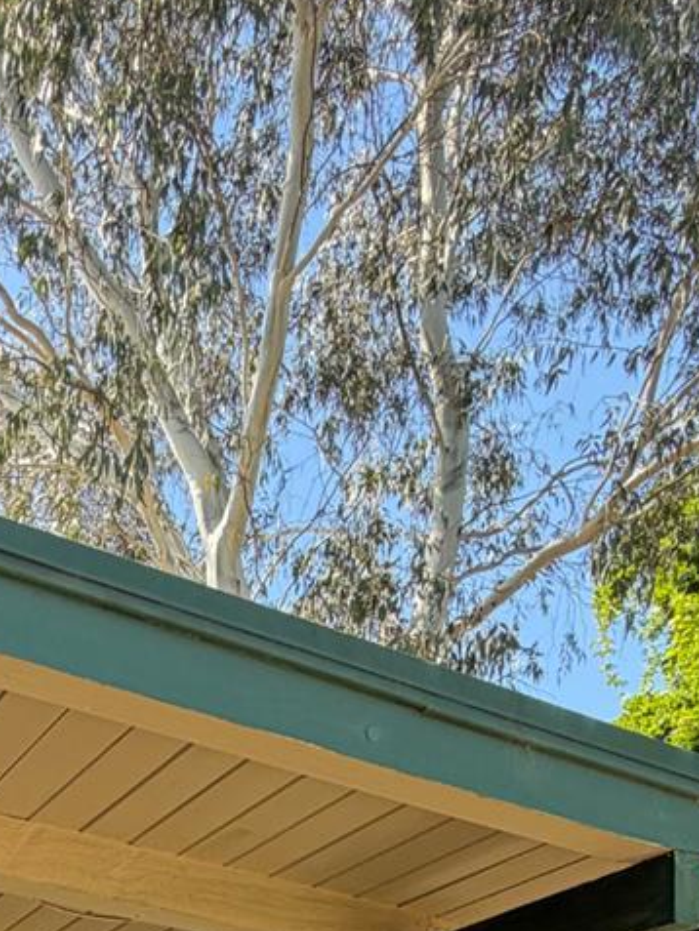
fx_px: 1184
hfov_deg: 30.7
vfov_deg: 30.8
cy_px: 1279
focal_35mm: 44
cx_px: 9
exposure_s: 1/224
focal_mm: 2.22
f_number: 2.2
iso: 50
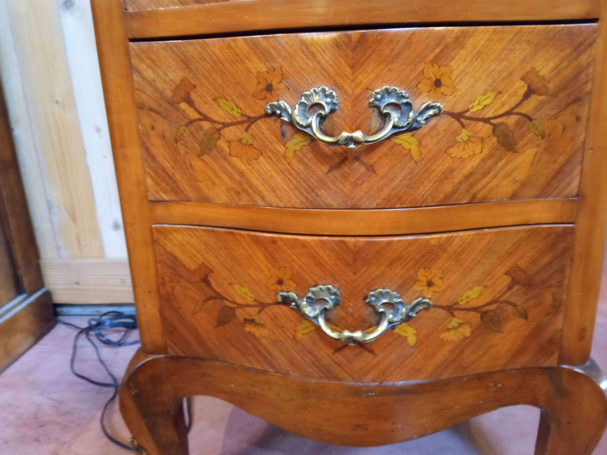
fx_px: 473
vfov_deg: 51.4
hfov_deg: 65.3
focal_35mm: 27
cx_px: 304
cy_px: 228
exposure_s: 1/16.7
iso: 1578
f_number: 2.2
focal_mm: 3.79
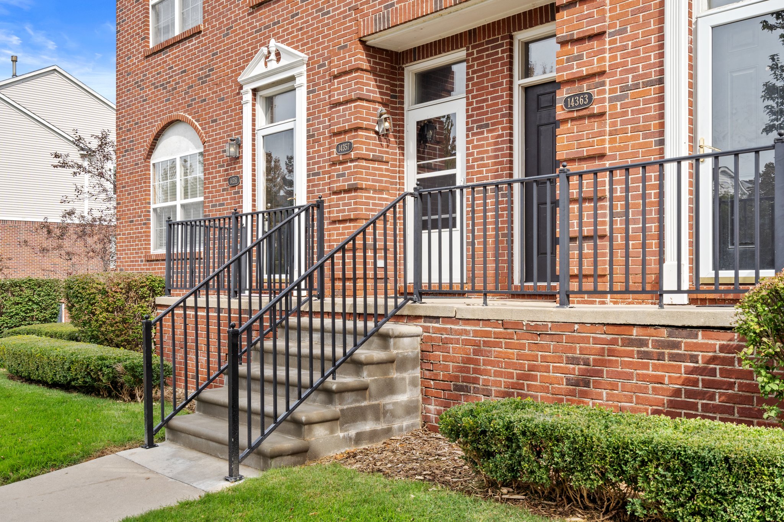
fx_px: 762
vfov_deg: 37.8
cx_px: 392
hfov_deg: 54.4
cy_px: 261
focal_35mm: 35
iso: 320
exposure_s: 1/125
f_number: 11
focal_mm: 35
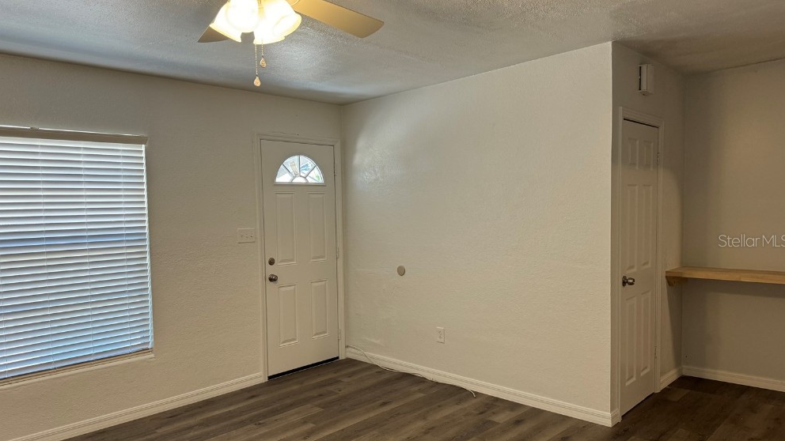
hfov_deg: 69.9
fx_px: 562
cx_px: 388
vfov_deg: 42.9
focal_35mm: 27
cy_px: 240
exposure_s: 1/120
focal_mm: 6.76
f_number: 1.78
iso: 200
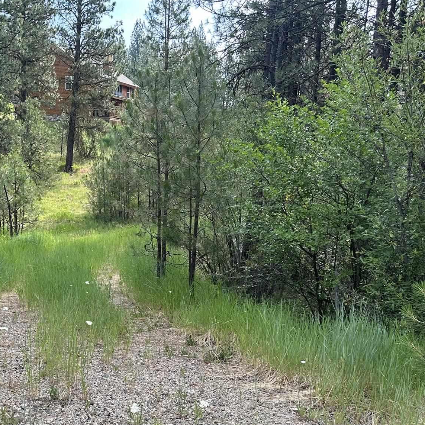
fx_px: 528
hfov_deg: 42.3
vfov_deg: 43.6
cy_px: 257
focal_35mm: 38
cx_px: 97
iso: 80
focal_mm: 6.86
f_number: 1.78
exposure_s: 1/516
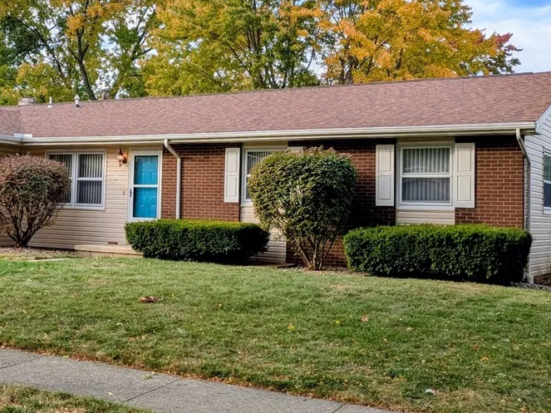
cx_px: 145
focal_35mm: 52
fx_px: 828
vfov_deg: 28.0
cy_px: 169
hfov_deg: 36.1
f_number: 1.68
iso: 21
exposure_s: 1/567
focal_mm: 6.9
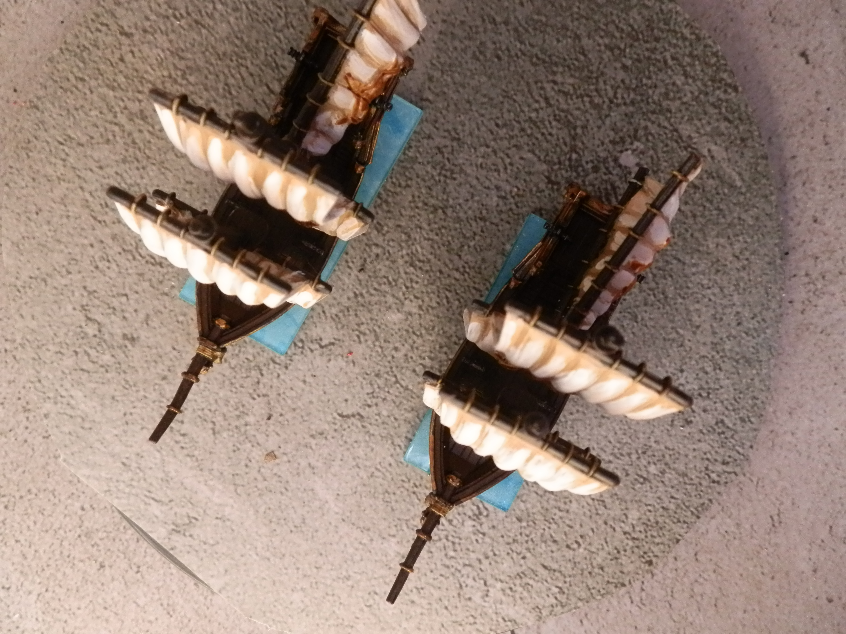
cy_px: 317
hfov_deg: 63.4
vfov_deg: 49.7
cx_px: 423
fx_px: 684
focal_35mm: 28
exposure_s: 1/125
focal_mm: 5
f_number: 3.1
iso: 400
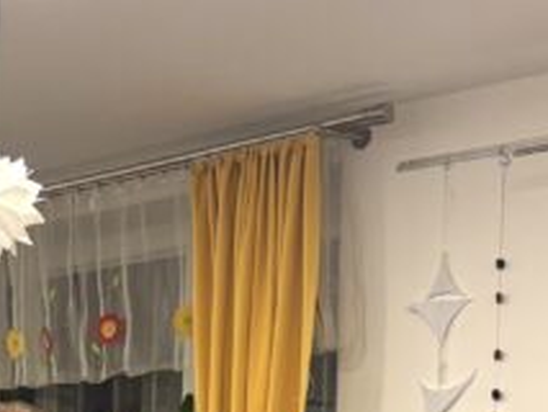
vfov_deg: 11.2
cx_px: 18
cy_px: 698
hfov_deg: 15.5
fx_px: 1980
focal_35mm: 125
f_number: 1.6
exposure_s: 1/50
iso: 160
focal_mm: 5.96
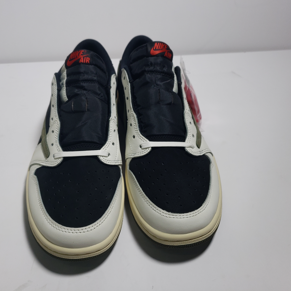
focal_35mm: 31
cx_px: 133
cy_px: 144
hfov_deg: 52.5
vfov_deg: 52.5
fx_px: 295
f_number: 1.5
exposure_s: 1/583
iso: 50
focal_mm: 4.3
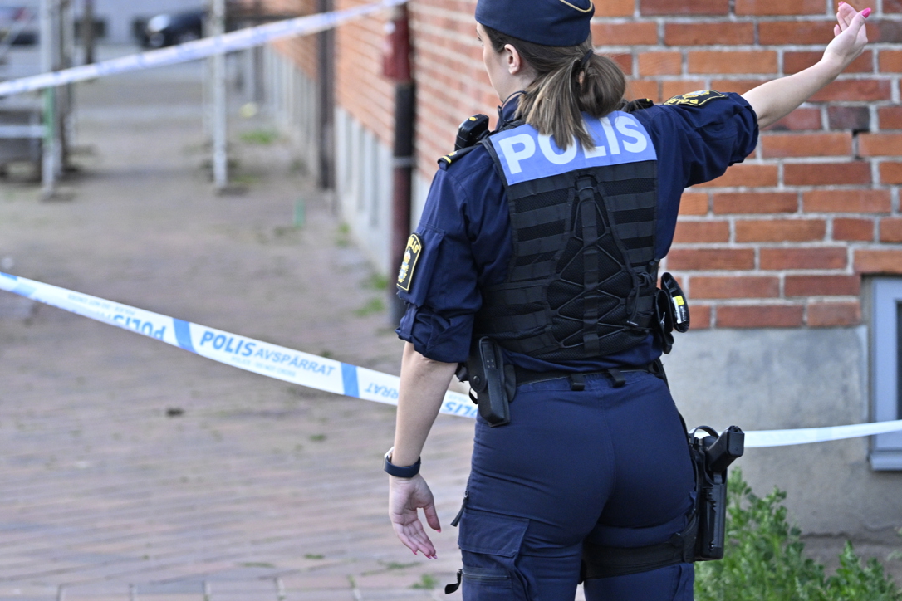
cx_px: 407
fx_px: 4234
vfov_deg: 8.1
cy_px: 256
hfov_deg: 12.2
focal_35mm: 169
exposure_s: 1/500
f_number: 4.8
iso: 3600
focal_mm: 135
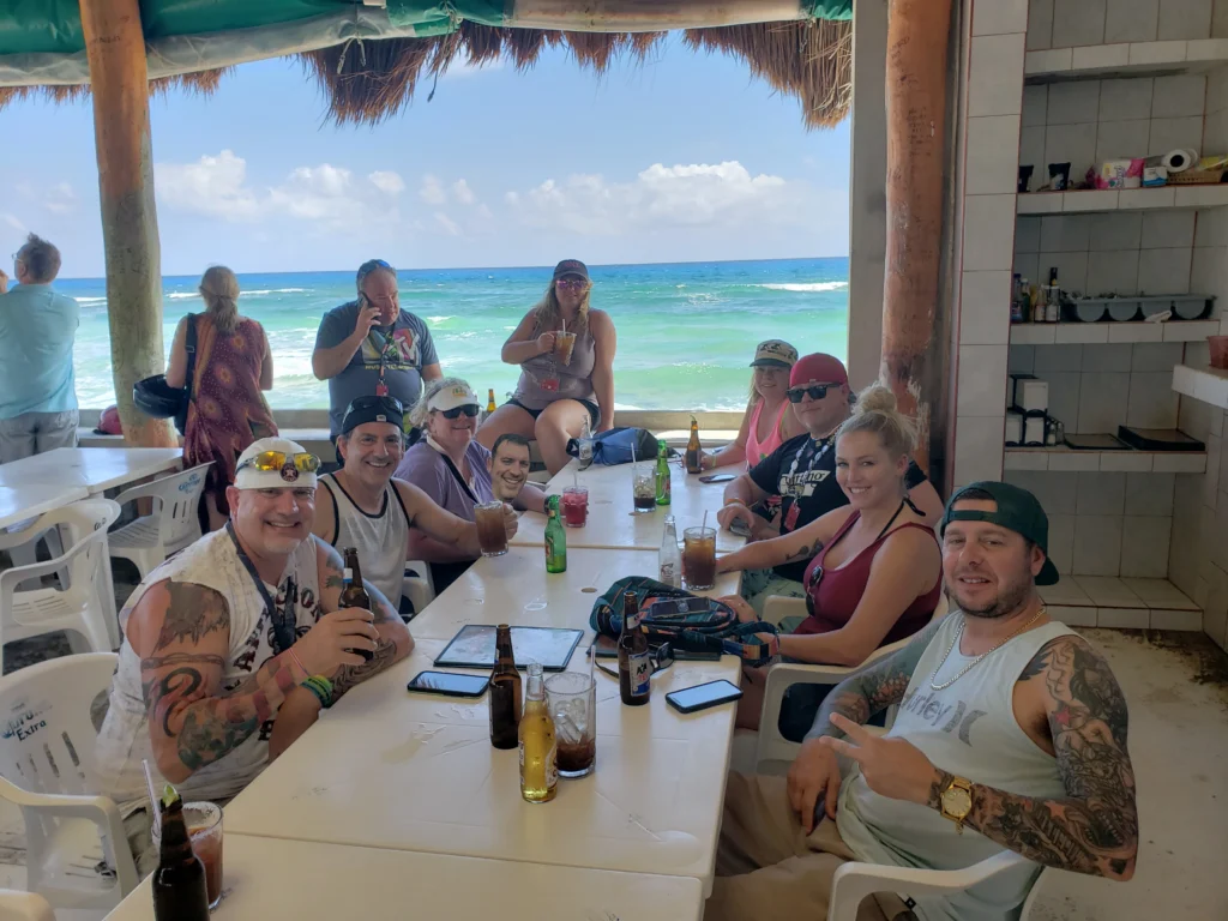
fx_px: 922
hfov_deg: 67.3
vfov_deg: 53.1
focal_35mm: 26
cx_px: 614
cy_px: 460
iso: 50
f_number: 2.4
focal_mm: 4.3
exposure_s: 1/205
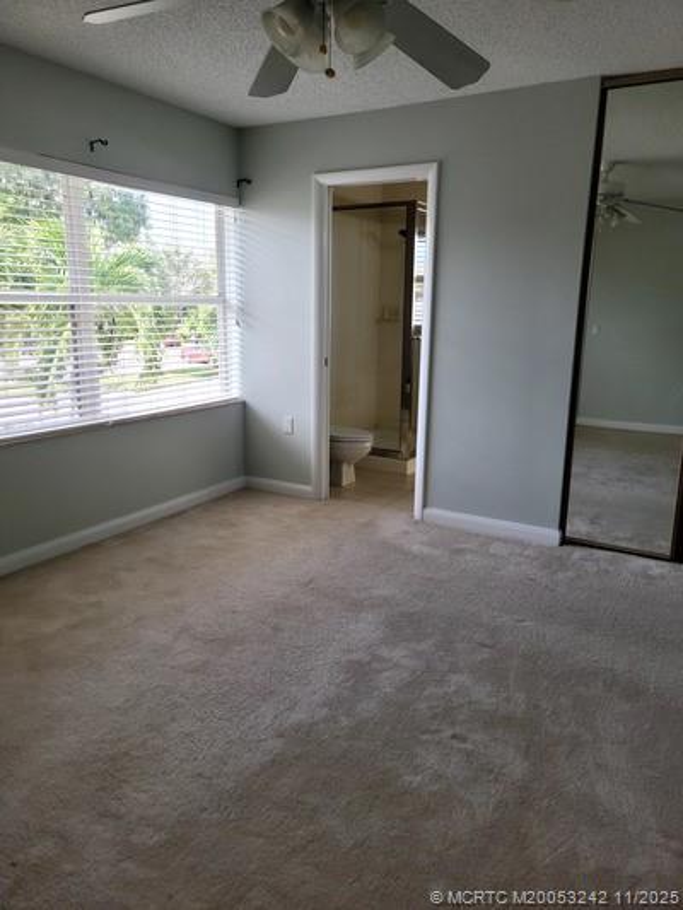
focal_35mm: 25
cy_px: 455
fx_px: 657
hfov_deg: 54.9
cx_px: 342
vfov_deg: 69.4
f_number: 1.8
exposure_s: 1/60
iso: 20
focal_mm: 7
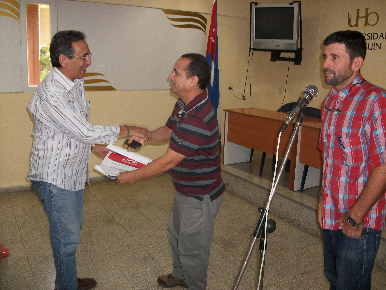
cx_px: 198
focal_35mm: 32
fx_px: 357
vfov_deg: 44.2
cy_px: 141
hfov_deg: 56.8
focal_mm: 5.7
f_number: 2.9
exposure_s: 1/40
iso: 144
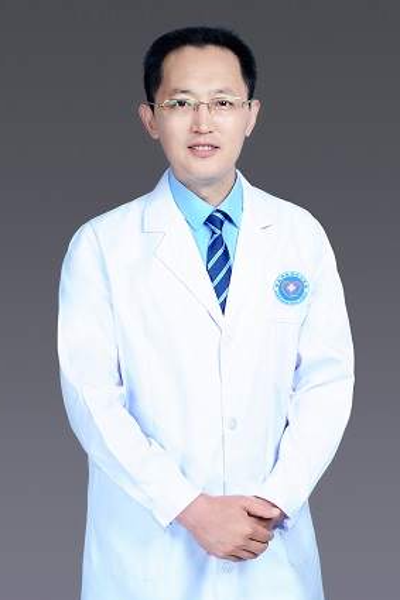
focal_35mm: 53
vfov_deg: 37.5
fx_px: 884
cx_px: 195
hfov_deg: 25.5
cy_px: 305
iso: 200
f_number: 9
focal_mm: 50
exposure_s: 1/160
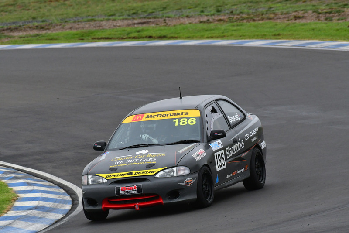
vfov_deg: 1.8
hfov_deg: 2.7
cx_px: 174
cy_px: 116
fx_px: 7273
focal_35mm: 750
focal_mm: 500
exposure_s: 1/640
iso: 1000
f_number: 9
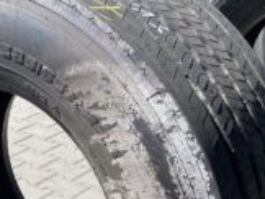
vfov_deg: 20.8
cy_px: 192
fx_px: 529
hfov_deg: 27.1
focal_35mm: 69
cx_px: 23
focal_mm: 4.25
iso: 32
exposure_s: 1/1114
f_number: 1.8
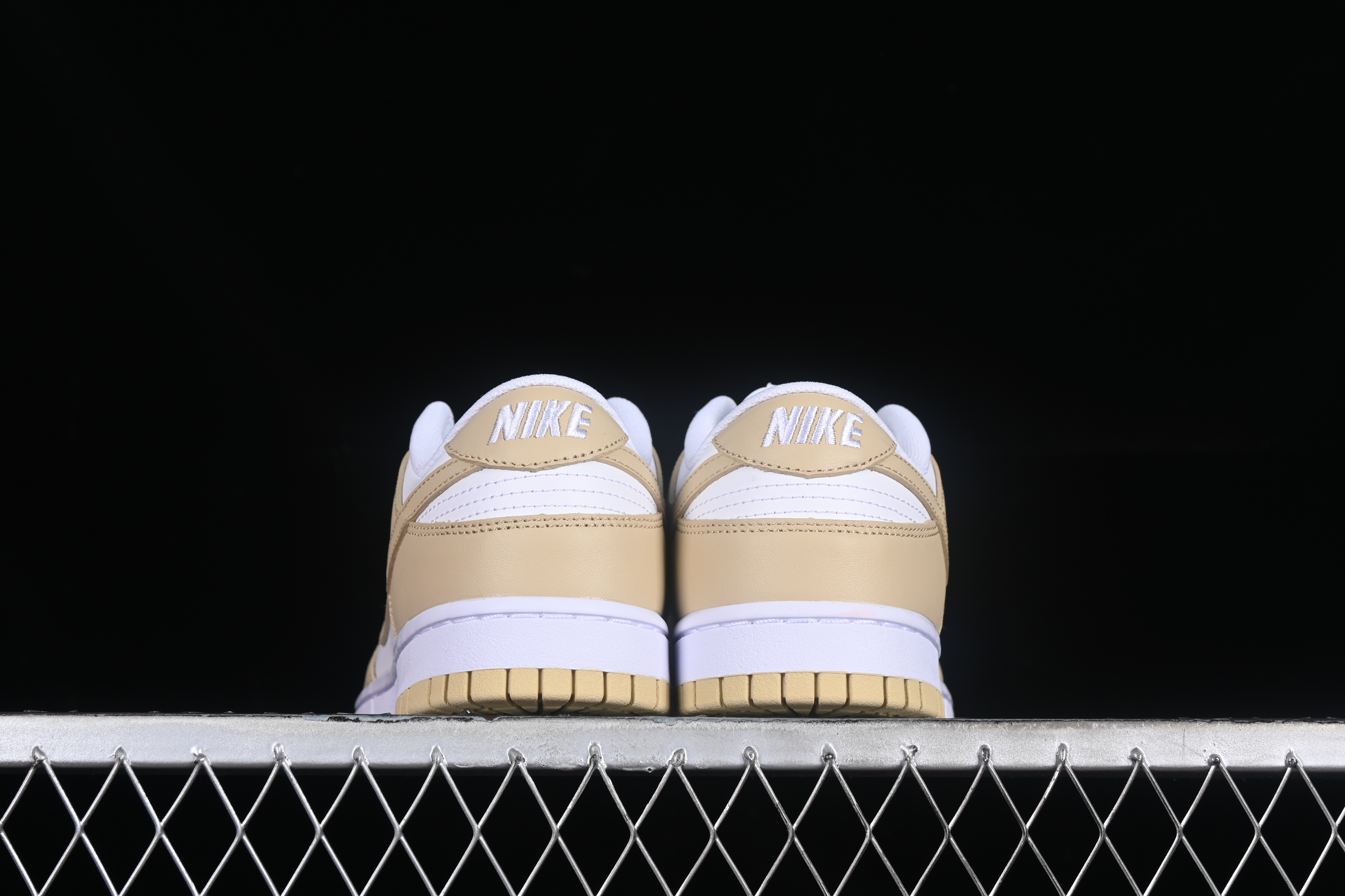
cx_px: 672
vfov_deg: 18.2
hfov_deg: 27.0
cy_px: 448
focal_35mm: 75
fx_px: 2802
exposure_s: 1/80
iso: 160
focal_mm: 50
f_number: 8
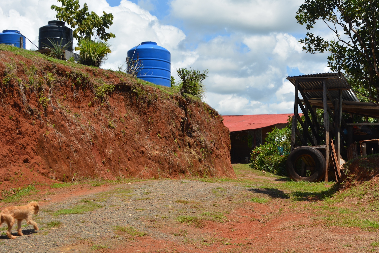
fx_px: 621
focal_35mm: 59
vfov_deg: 23.0
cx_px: 230
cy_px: 124
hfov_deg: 33.8
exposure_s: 1/200
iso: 100
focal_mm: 32
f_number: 11
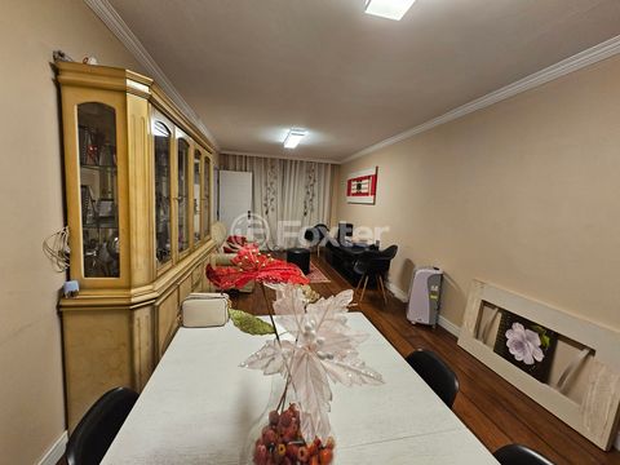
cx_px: 310
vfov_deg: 89.9
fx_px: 233
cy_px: 232
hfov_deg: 106.2
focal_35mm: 13
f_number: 2.2
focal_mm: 2.2
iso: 400
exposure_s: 1/60
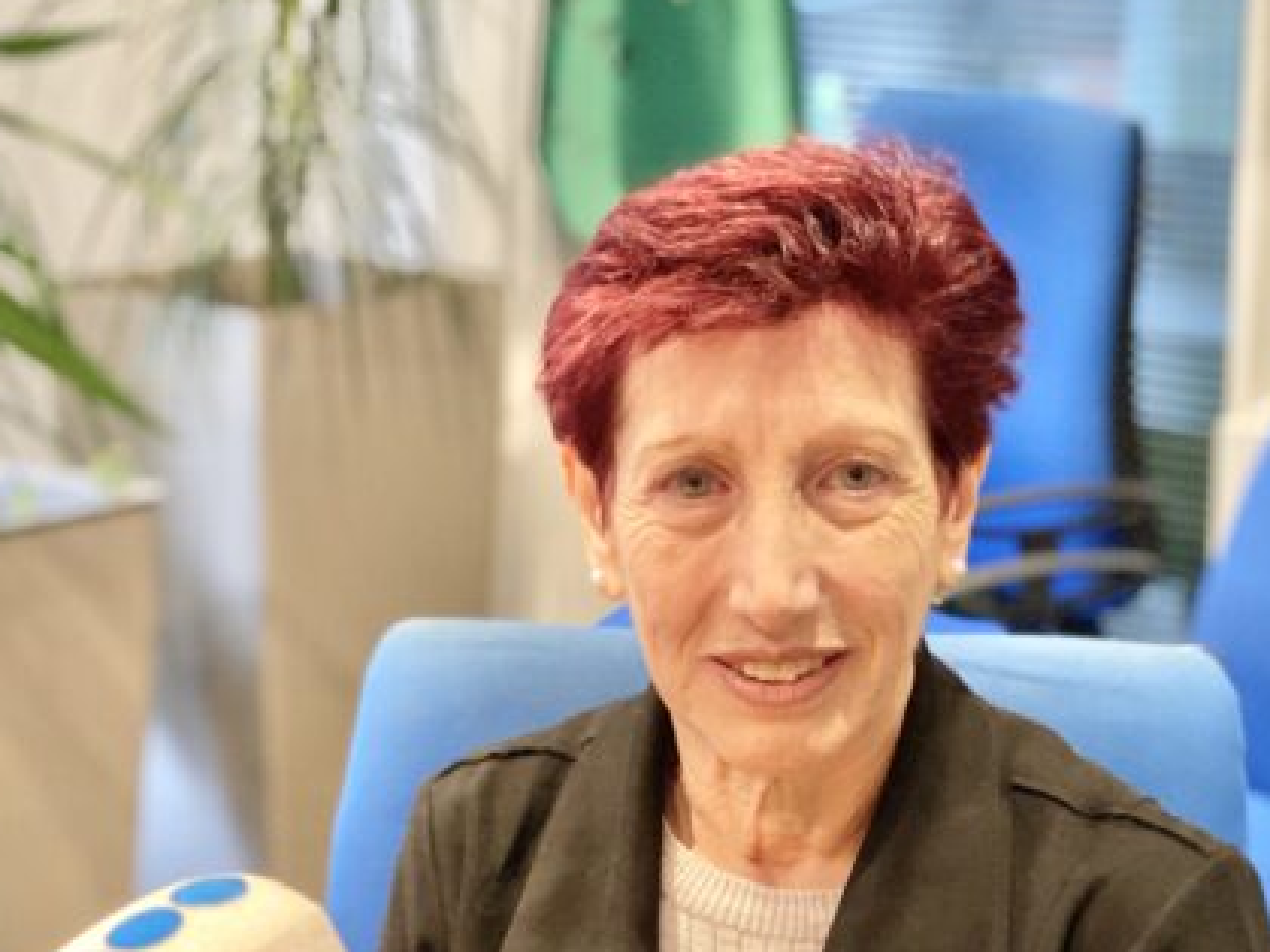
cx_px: 581
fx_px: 3485
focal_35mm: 95
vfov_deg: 15.5
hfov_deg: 20.6
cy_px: 641
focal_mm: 6
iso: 320
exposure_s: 1/33
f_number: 2
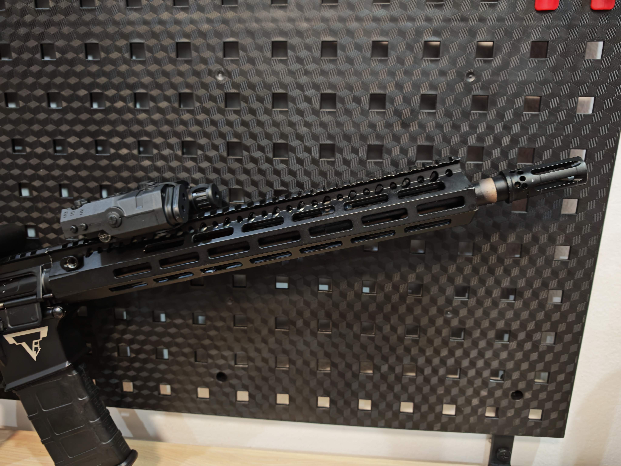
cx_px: 310
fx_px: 431
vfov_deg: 56.8
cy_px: 233
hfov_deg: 71.6
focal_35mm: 24
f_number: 2
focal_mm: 6.83
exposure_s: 1/50
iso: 400
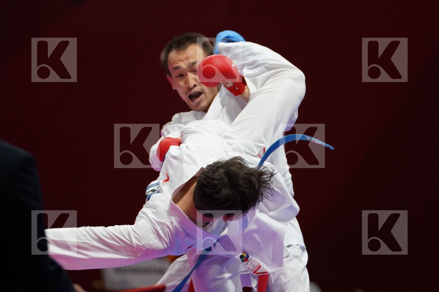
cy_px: 146
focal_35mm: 379
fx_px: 4621
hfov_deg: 5.4
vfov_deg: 3.6
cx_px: 220
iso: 2000
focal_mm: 253
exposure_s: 1/1000
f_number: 4
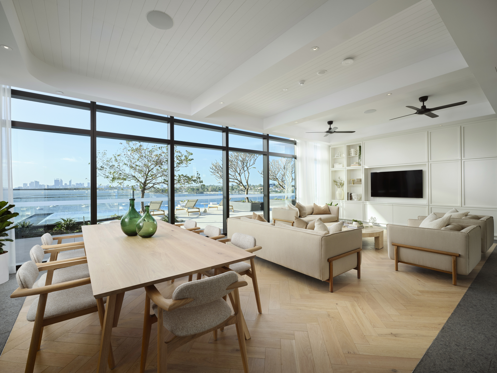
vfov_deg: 78.1
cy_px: 186
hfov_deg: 94.5
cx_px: 248
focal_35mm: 16
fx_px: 230
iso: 400
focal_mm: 20
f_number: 10
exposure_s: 1/20
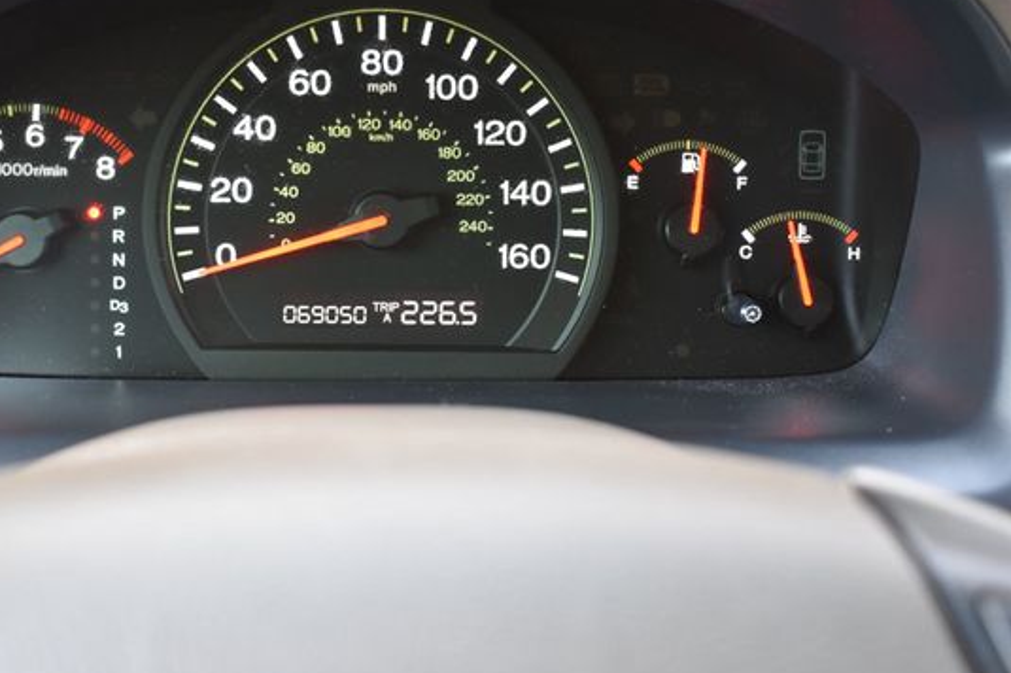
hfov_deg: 35.8
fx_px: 1560
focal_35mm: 56
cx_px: 408
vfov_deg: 24.3
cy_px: 287
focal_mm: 31
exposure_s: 1/60
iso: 1000
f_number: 4.2
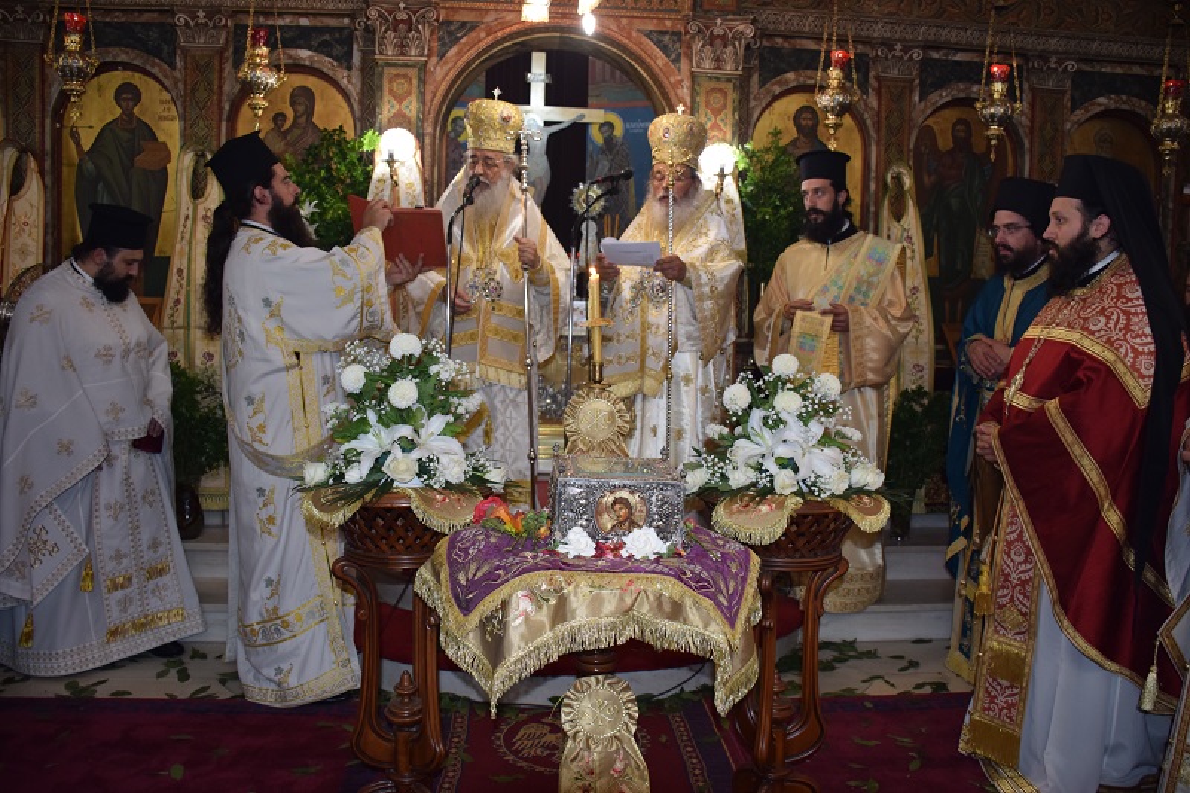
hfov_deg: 67.4
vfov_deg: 47.9
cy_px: 396
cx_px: 595
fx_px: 892
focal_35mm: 27
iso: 900
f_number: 3.5
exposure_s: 1/60
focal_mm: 18
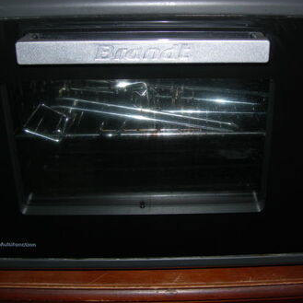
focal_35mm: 49
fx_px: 485
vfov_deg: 34.7
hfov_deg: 34.5
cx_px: 192
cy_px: 138
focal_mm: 7.8
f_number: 2.8
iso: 50
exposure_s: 1/60.1
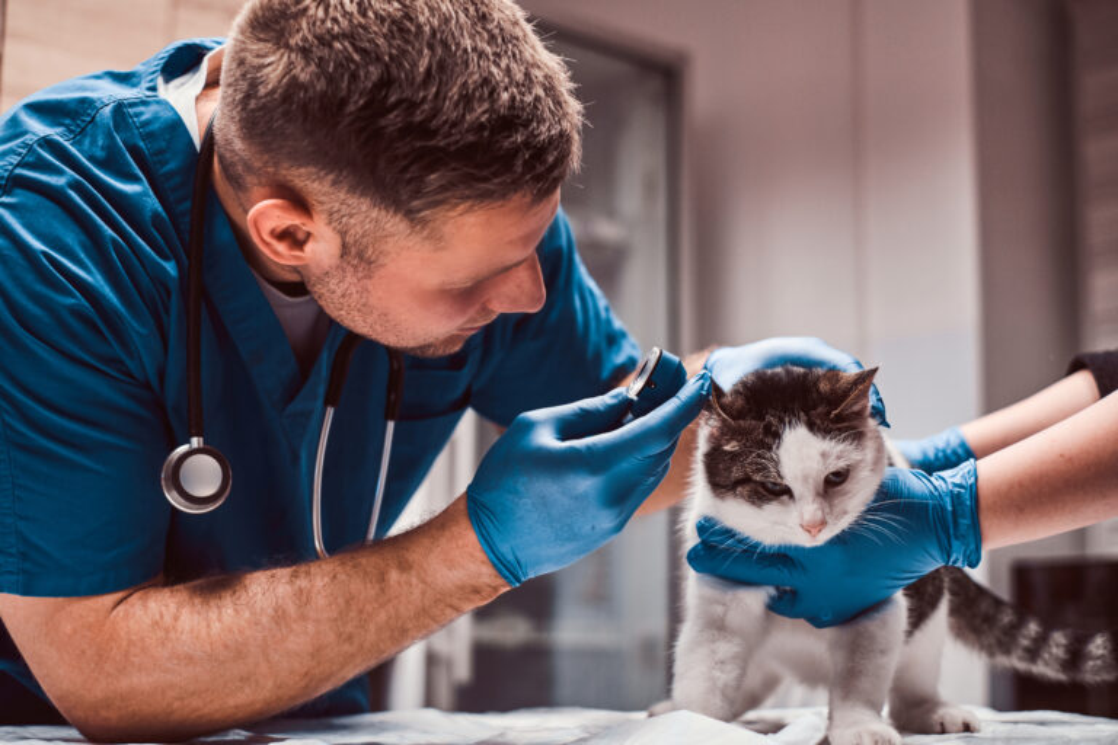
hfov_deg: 37.5
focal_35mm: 53
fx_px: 1646
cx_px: 559
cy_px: 372
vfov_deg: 25.5
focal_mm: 35
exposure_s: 1/125
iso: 200
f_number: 2
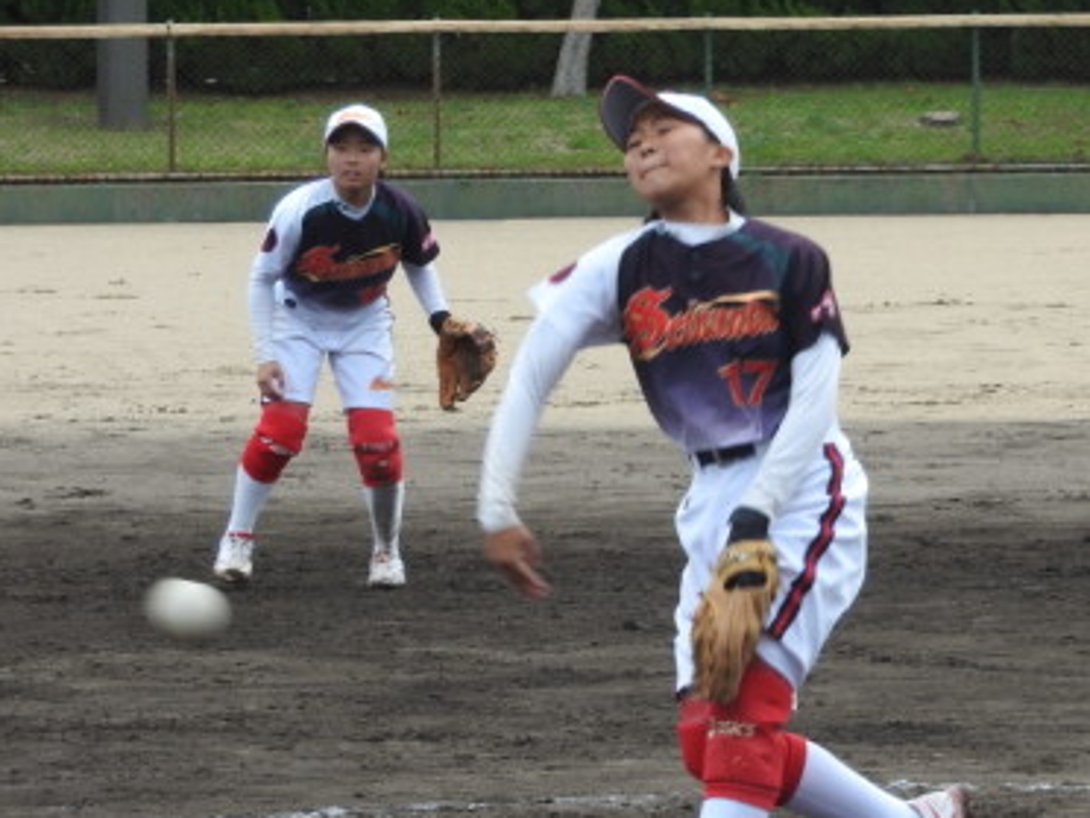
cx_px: 800
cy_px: 501
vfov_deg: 4.6
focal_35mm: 323
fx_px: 10171
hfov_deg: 6.1
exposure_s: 1/200
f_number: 5.3
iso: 100
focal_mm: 35.8
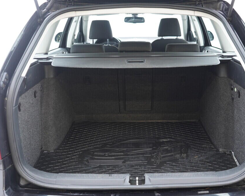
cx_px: 136
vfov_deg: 36.5
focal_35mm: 41
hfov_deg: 44.7
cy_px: 99
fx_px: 297
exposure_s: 1/40
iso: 500
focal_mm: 24
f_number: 2.8
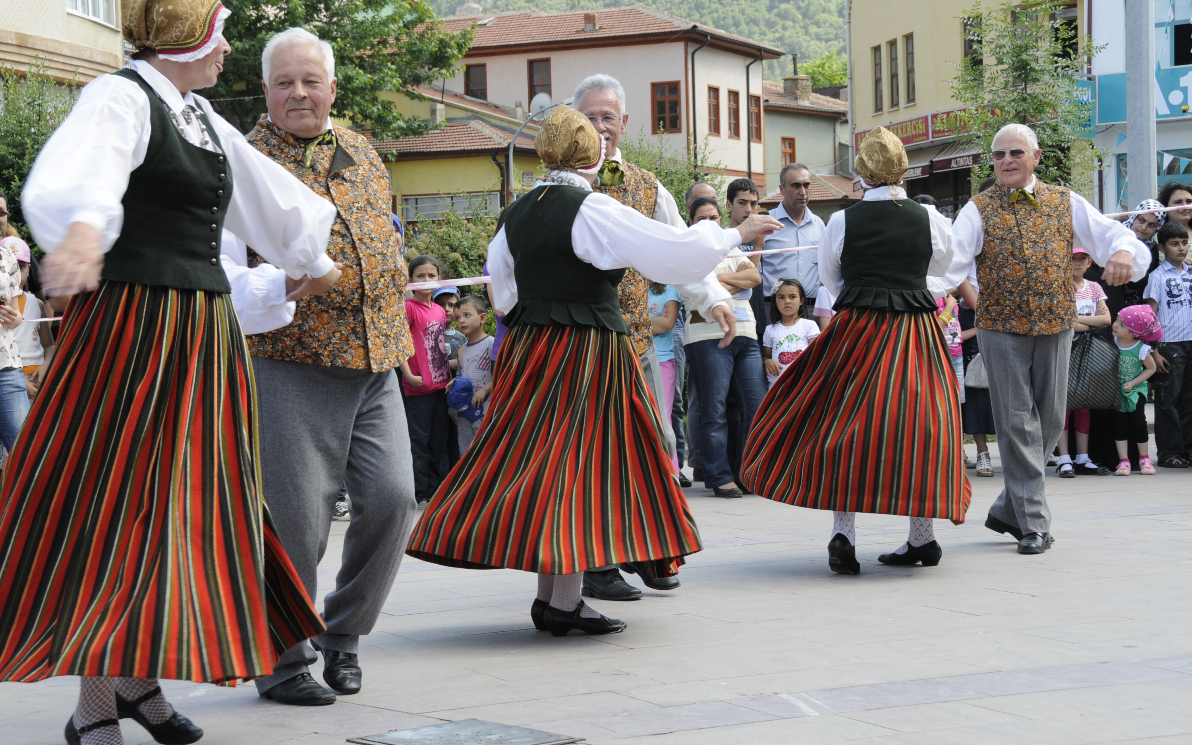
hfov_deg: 28.6
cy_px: 322
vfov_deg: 18.1
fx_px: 2339
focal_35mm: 72
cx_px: 580
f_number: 7.1
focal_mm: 44
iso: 320
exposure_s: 1/200
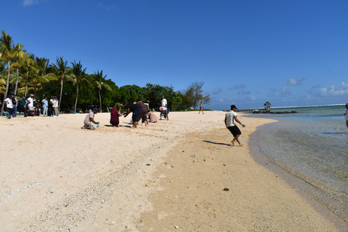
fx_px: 261
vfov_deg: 47.9
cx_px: 174
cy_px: 116
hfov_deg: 67.4
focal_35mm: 27
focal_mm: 18
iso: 320
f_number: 8
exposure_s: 1/2000
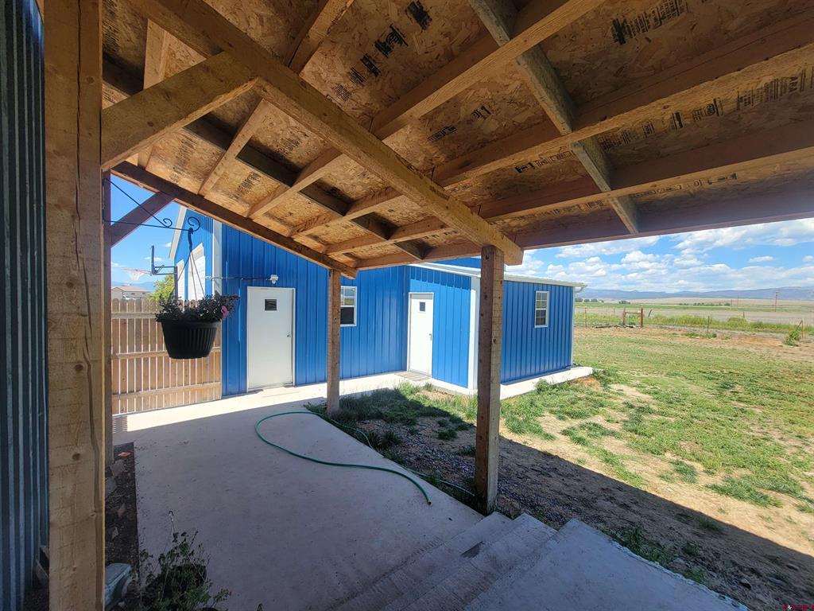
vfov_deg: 89.9
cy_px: 306
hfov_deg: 106.2
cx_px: 407
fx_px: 306
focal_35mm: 13
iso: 50
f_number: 2.2
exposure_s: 1/648
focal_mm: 2.2
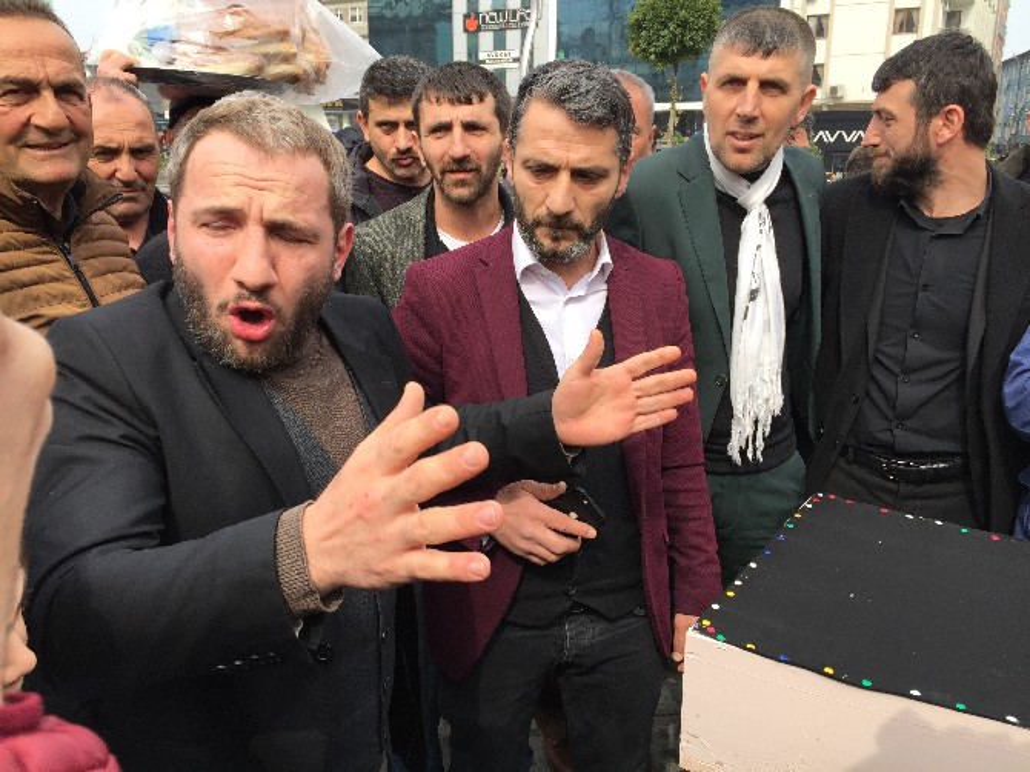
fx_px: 863
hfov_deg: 61.7
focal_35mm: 29
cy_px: 386
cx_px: 515
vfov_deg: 48.2
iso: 32
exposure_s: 1/791
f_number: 2.2
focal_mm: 4.15
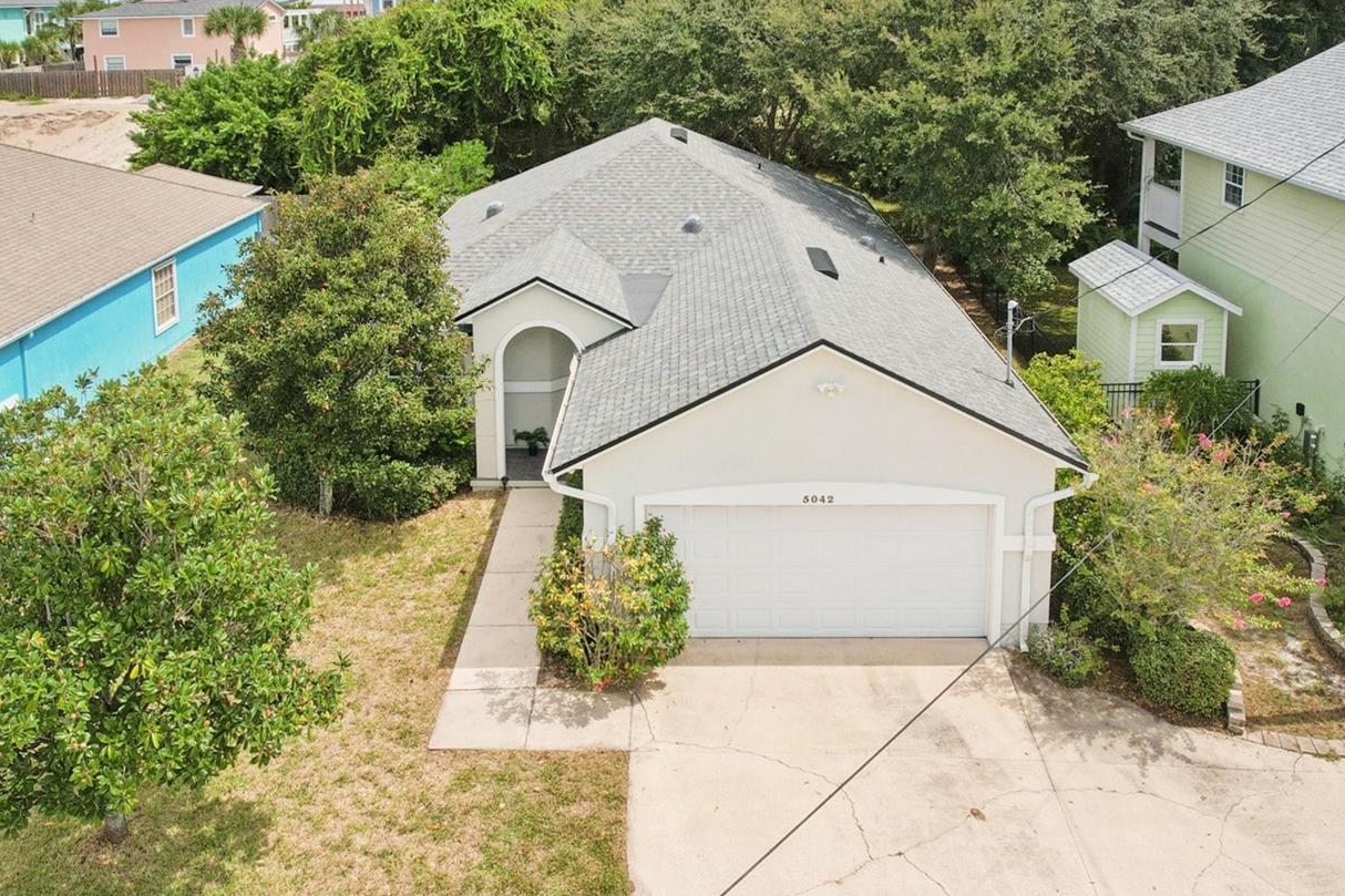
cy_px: 478
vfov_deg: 44.9
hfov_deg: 63.6
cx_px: 640
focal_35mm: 29
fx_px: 1083
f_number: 2.8
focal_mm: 8.38
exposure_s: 1/2500
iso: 120
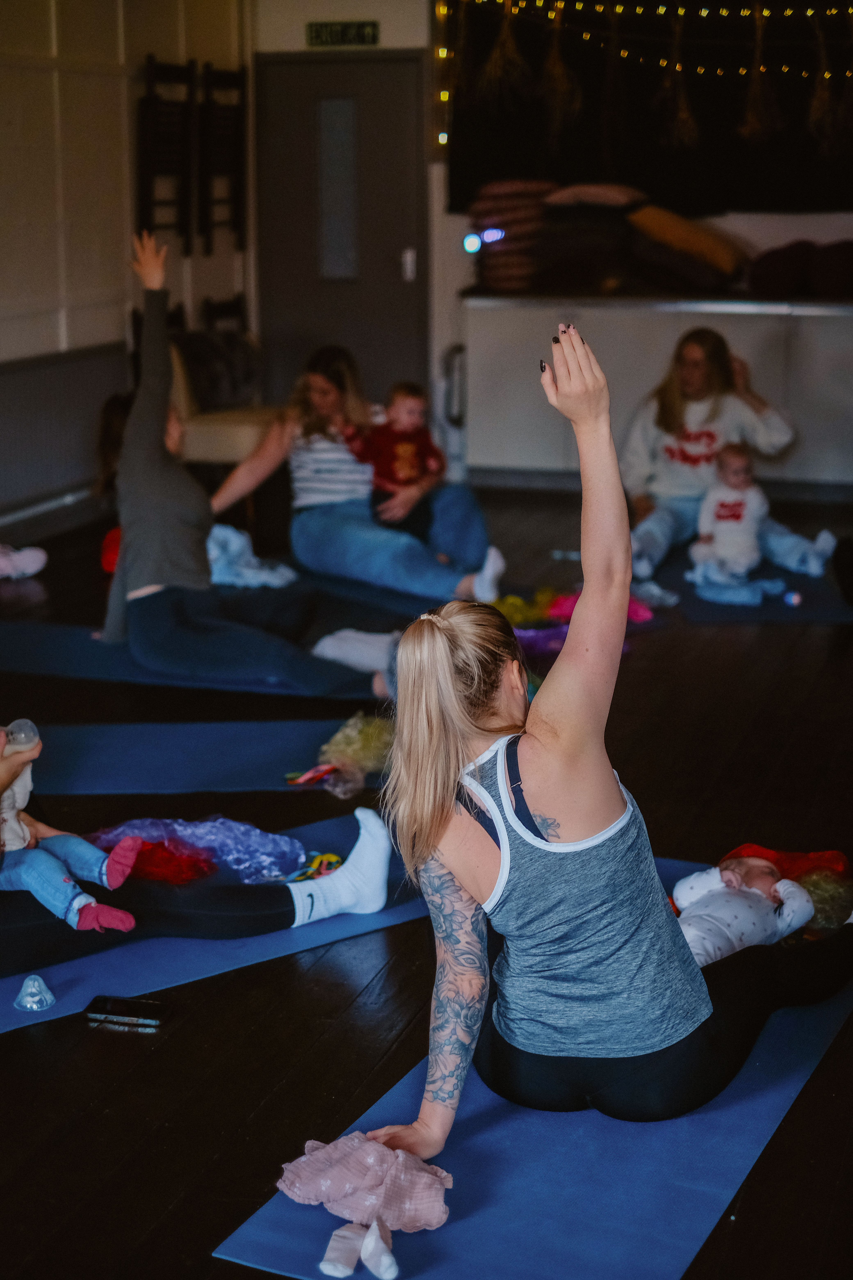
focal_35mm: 53
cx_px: 426
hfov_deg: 25.5
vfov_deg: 37.5
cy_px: 640
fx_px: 1884
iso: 1600
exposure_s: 1/250
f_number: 1.4
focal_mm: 35
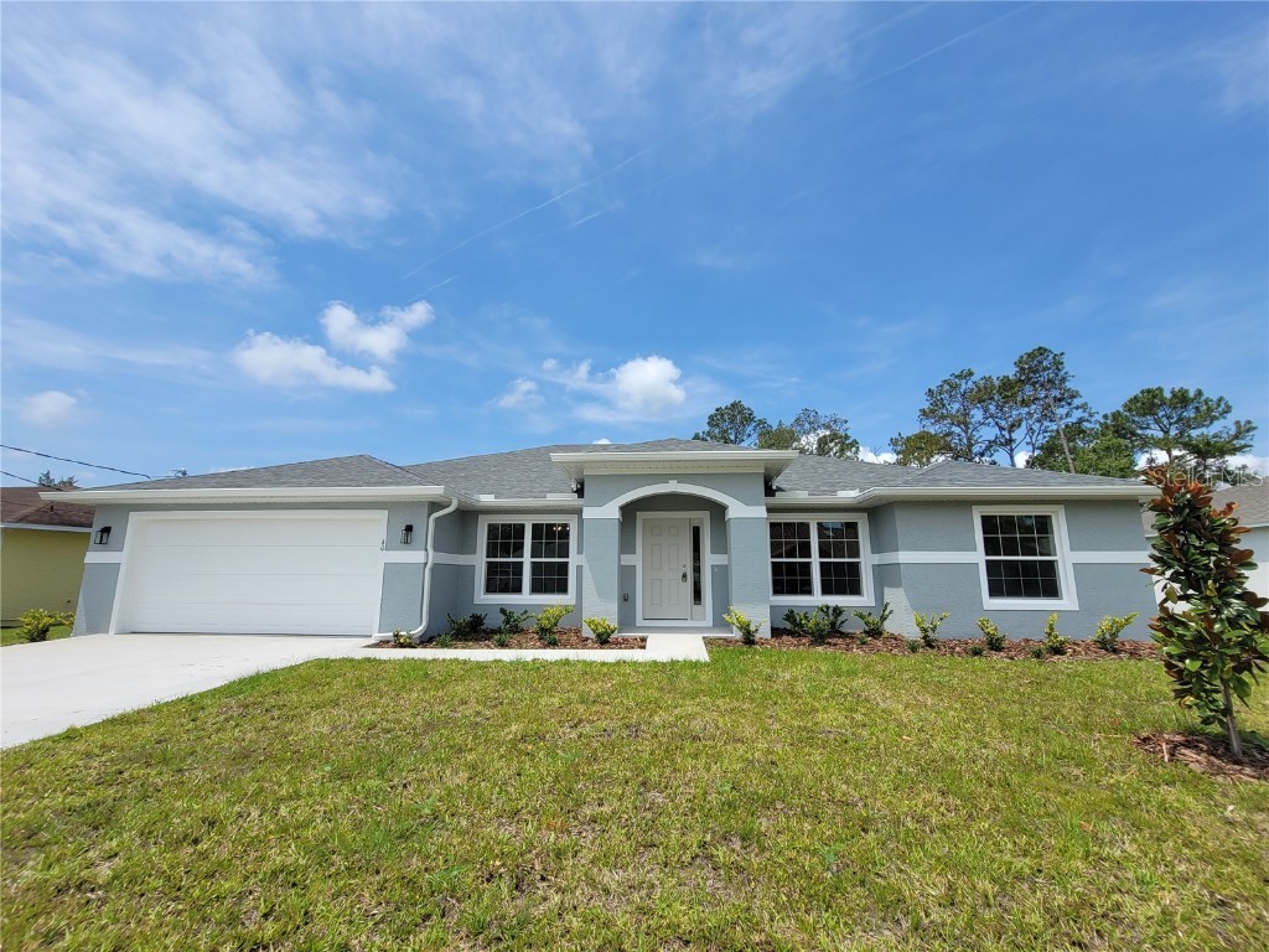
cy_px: 476
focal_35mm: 13
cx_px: 634
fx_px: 477
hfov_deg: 106.2
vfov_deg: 89.9
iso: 64
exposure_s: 1/2246
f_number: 2.2
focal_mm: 2.2
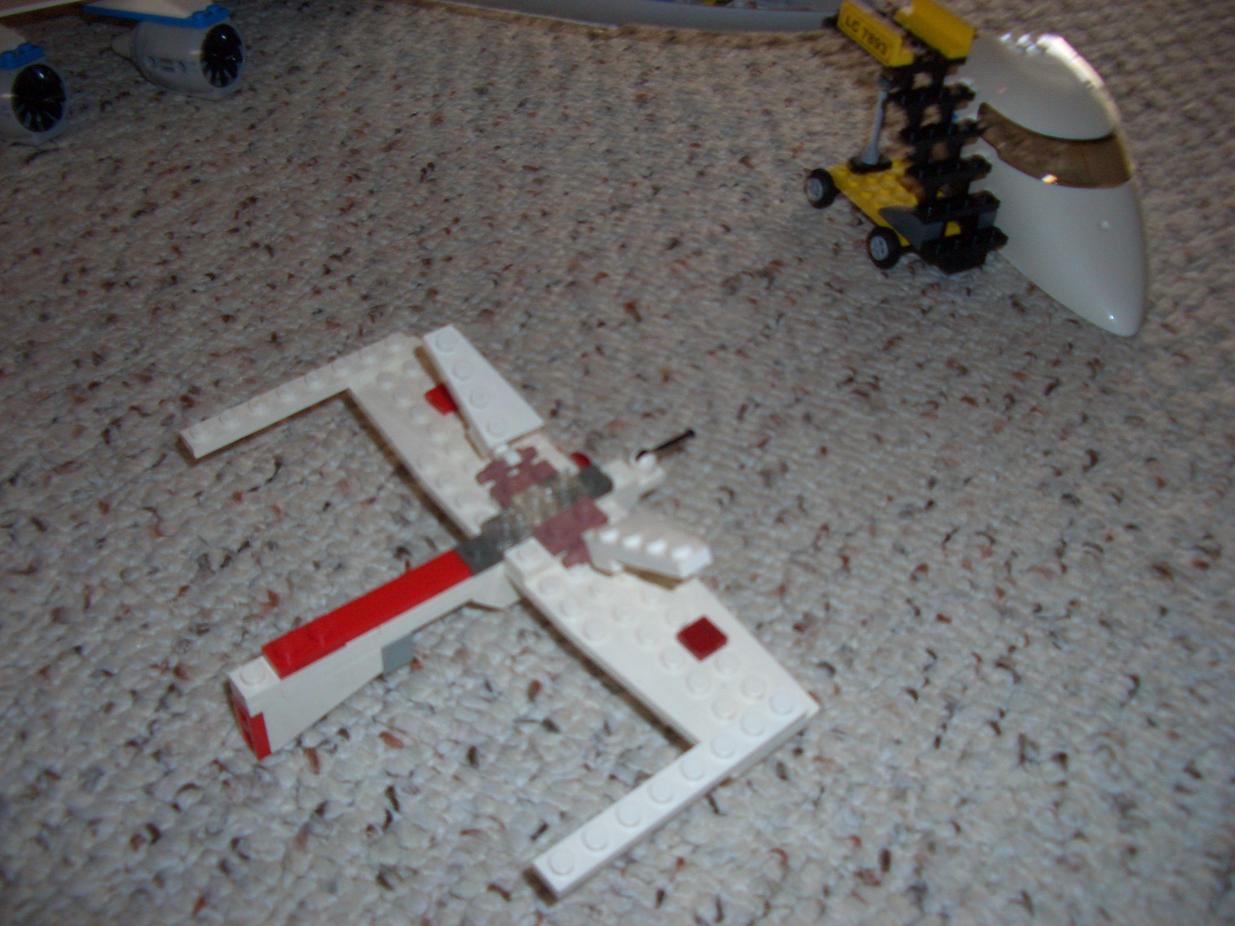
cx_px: 618
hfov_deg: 52.6
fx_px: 1249
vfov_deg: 40.7
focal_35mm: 35
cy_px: 463
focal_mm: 5.8
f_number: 2.6
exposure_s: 1/60
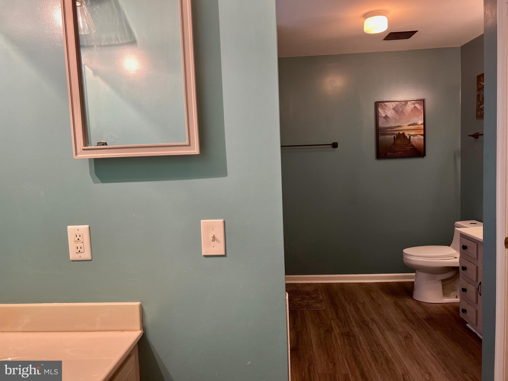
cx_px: 254
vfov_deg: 53.1
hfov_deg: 67.3
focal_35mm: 26
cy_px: 190
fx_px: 382
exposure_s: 1/120
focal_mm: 5.7
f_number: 1.5
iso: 100
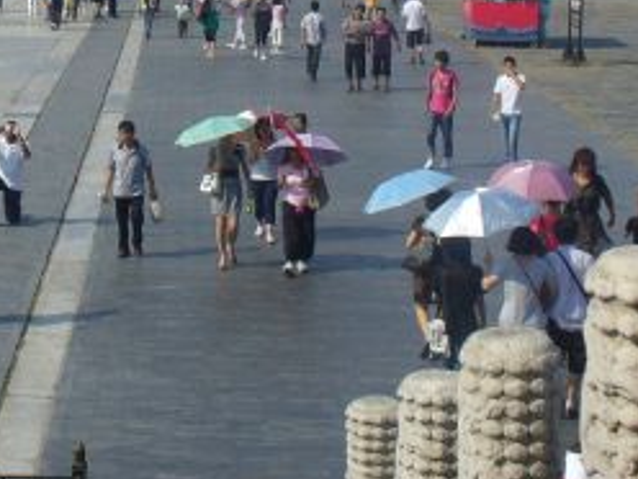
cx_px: 144
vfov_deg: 12.5
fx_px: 2138
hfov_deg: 16.9
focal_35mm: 116
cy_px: -72
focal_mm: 7.9
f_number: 6
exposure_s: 1/400
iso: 80
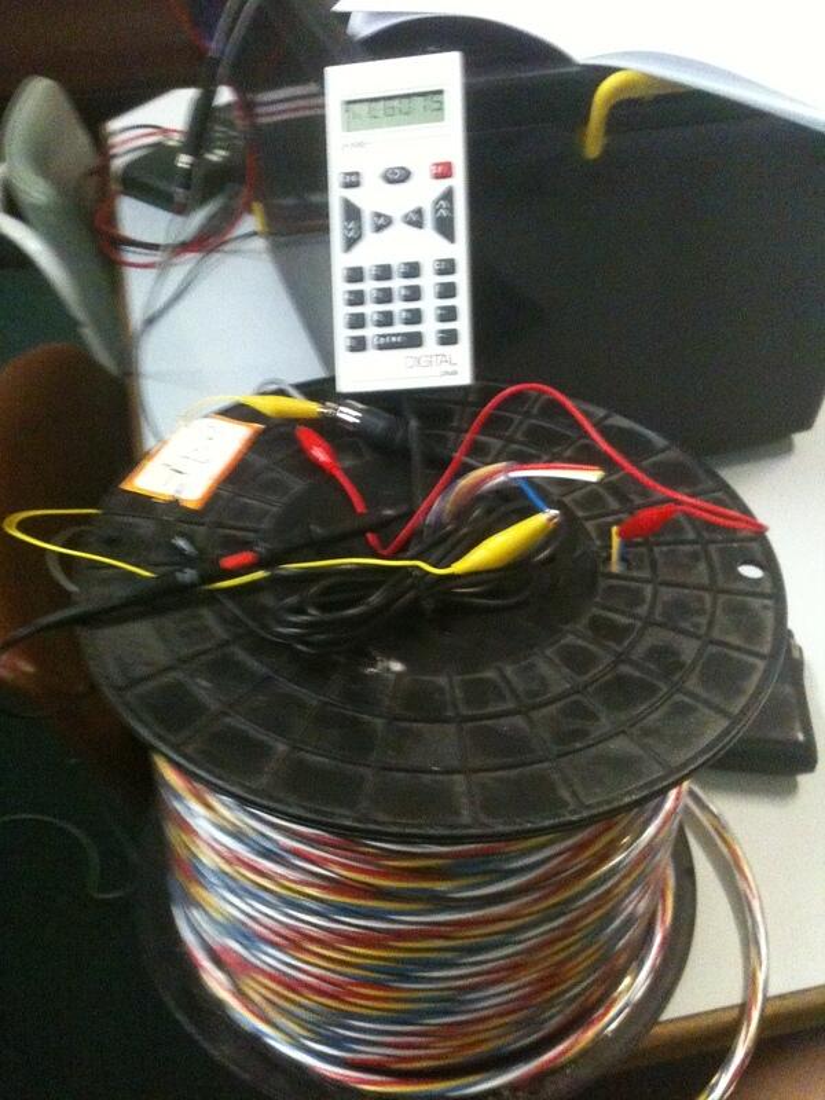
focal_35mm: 35
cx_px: 412
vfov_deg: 52.6
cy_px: 550
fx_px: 1112
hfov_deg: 40.7
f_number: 2.8
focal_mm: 3.85
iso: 500
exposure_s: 1/15
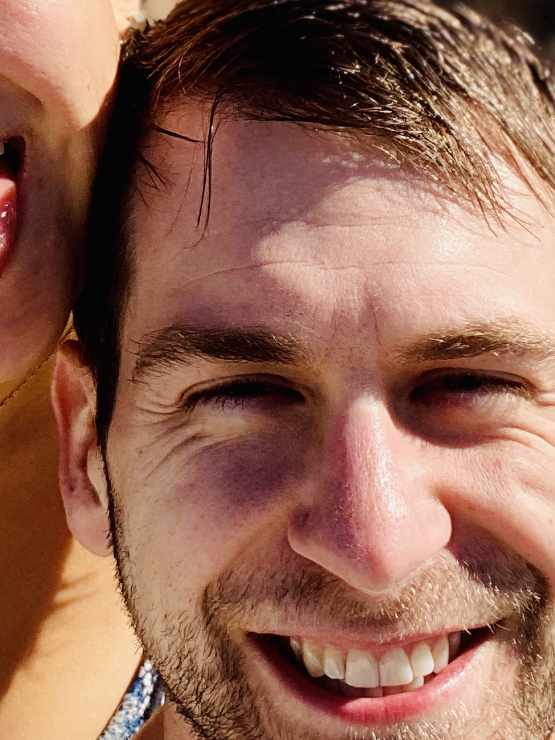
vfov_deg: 22.9
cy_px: 62
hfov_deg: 17.7
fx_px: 1774
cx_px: 127
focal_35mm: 83
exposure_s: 1/1038
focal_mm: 2.71
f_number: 2.2
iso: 25
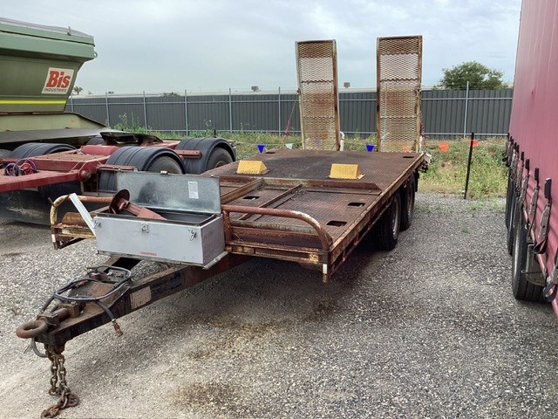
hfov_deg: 58.4
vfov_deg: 45.4
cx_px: 279
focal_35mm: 31
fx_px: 500
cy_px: 210
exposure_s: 1/257
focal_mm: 3.3
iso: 25
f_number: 2.4
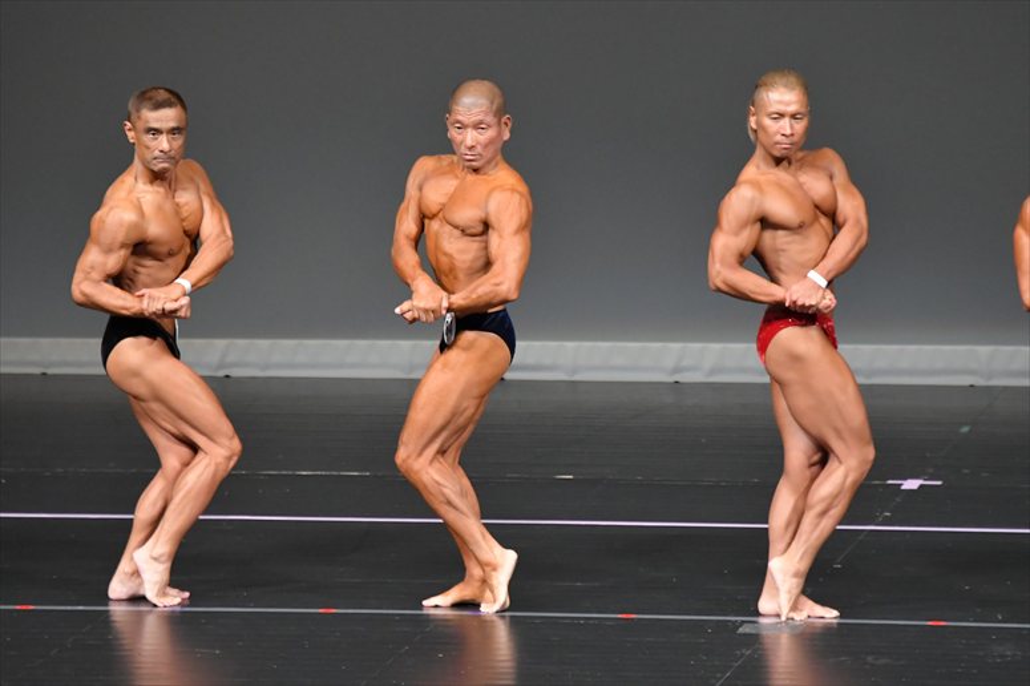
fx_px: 10724
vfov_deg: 3.7
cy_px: 343
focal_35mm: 375
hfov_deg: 5.5
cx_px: 515
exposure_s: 1/400
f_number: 5.6
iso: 5000
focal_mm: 250
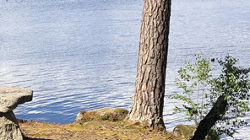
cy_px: 121
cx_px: -41
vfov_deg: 12.1
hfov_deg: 20.4
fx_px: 656
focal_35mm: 99
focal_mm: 3.99
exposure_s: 1/1412
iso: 20
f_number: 1.8
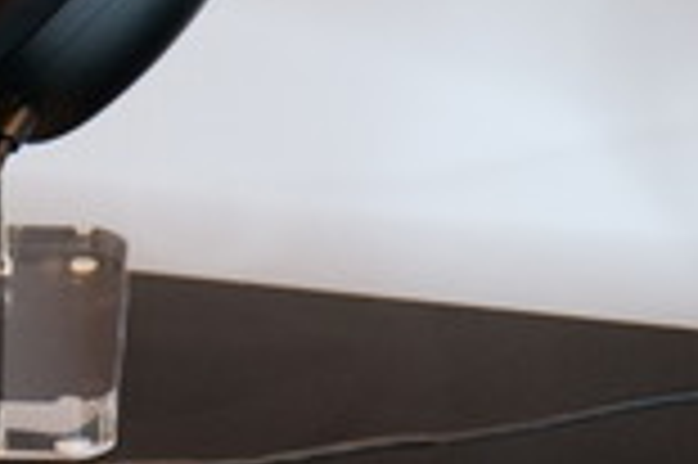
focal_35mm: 277
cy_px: 428
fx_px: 5365
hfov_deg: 7.4
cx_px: -131
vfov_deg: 4.9
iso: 2500
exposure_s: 1/80
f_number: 5.6
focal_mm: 55
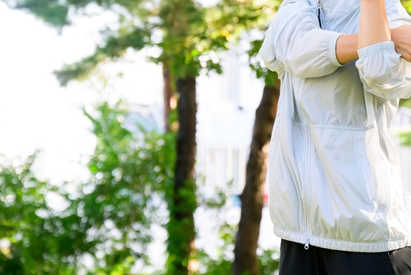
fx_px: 2433
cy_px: 35
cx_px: 301
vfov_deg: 6.4
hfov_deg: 9.6
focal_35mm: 213
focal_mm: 120
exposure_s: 1/250
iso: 1600
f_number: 6.7
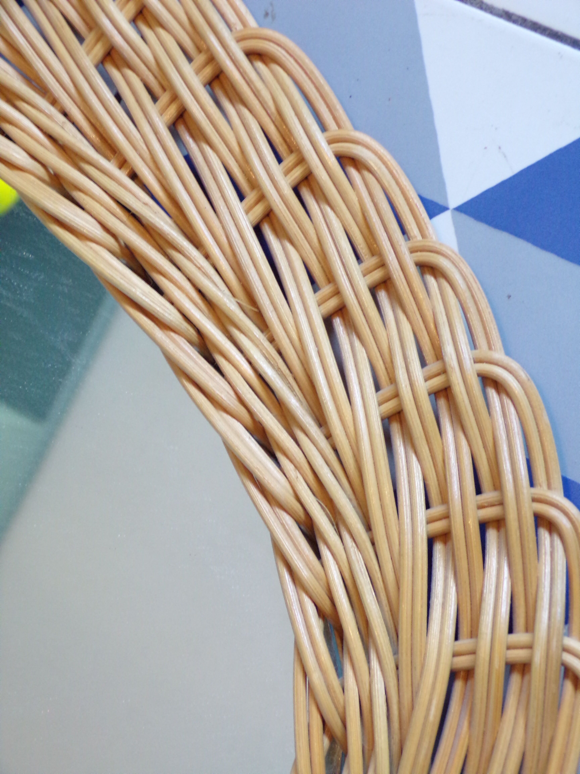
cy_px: 387
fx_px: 1653
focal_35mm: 74
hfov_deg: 19.9
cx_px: 290
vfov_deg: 26.3
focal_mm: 13.3
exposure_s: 1/8
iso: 400
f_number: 3.9
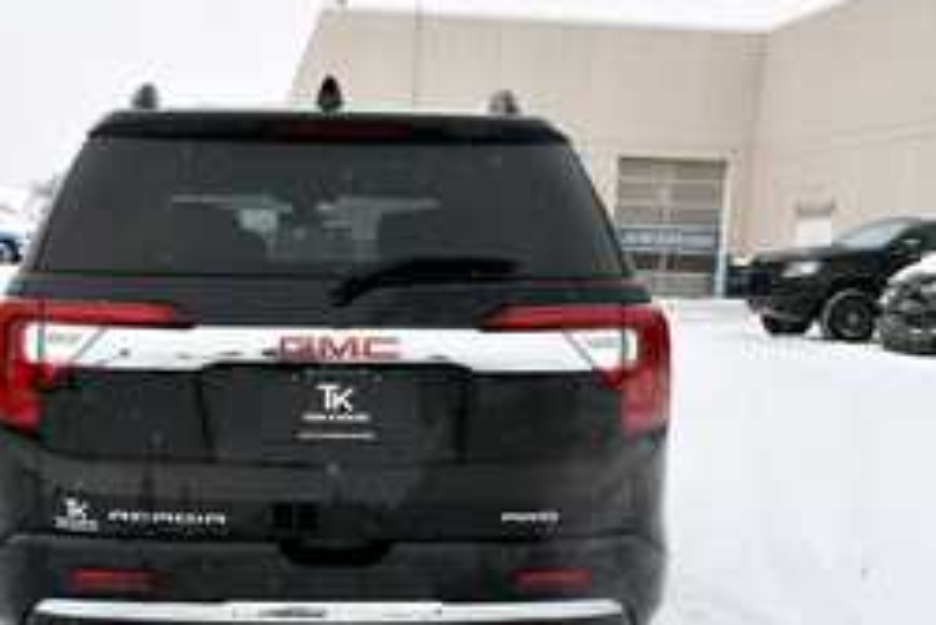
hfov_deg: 40.6
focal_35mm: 48
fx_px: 1249
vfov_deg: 28.0
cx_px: 322
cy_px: 410
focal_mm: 20
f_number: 8
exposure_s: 1/250
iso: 200
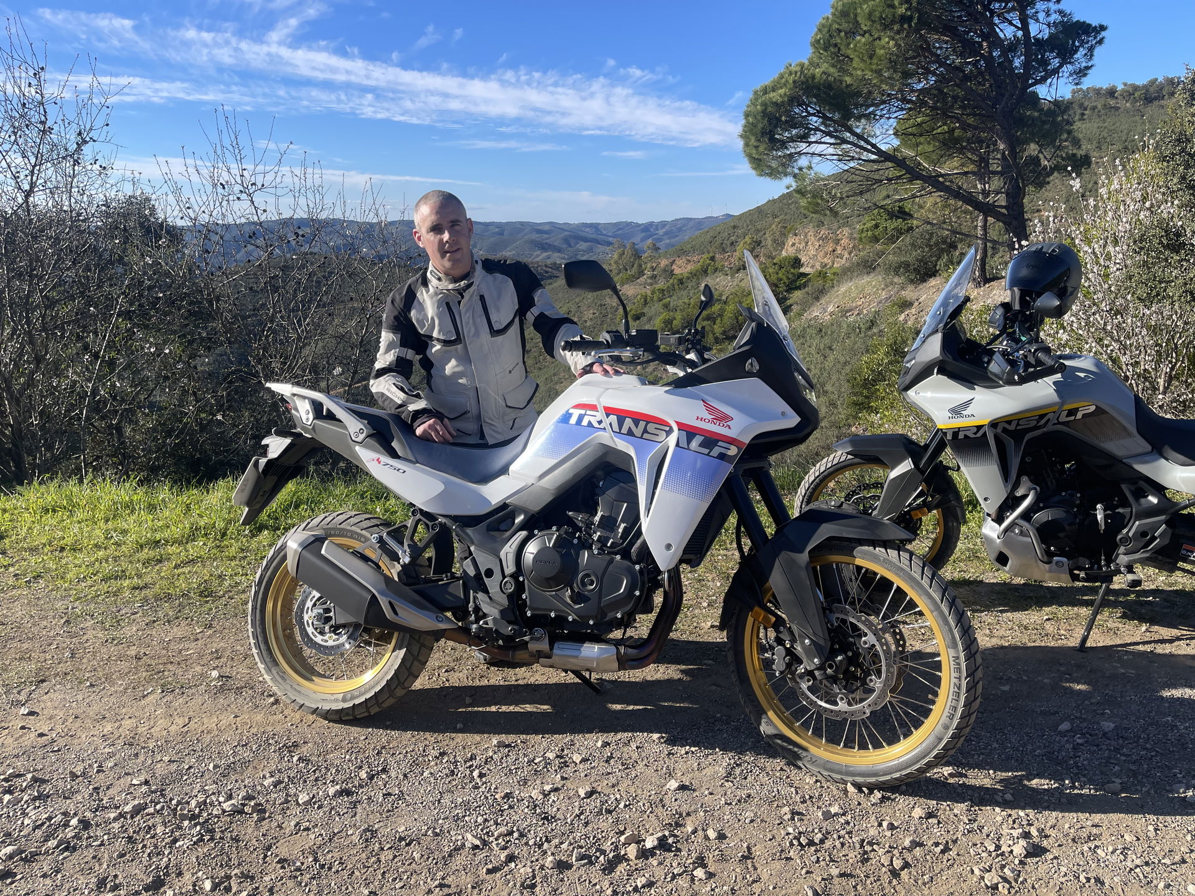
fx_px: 863
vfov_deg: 54.9
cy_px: 448
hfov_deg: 69.4
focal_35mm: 25
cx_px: 598
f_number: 1.6
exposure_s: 1/2387
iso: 32
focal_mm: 5.1
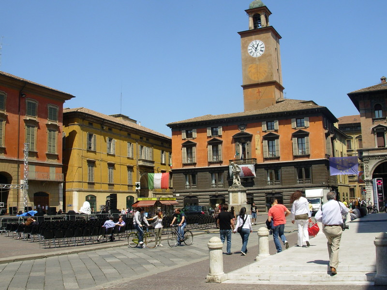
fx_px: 425
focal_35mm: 38
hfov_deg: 49.0
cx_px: 194
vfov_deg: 37.7
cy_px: 145
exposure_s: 1/430
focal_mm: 6.3
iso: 50
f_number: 4.9
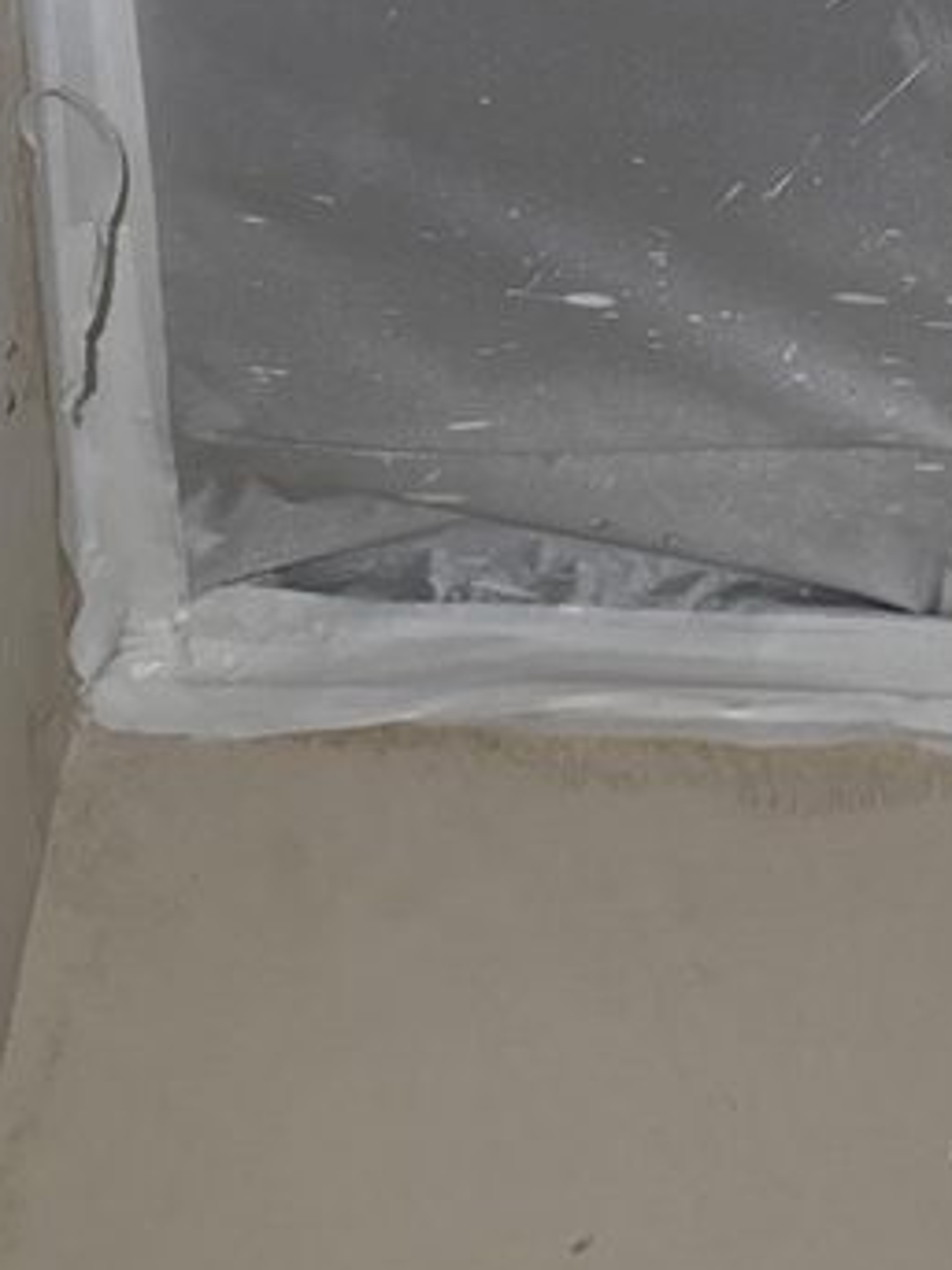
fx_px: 2568
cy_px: 30
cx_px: 911
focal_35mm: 70
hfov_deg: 20.4
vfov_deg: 26.4
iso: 800
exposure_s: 1/50
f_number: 1.78
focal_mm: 6.76
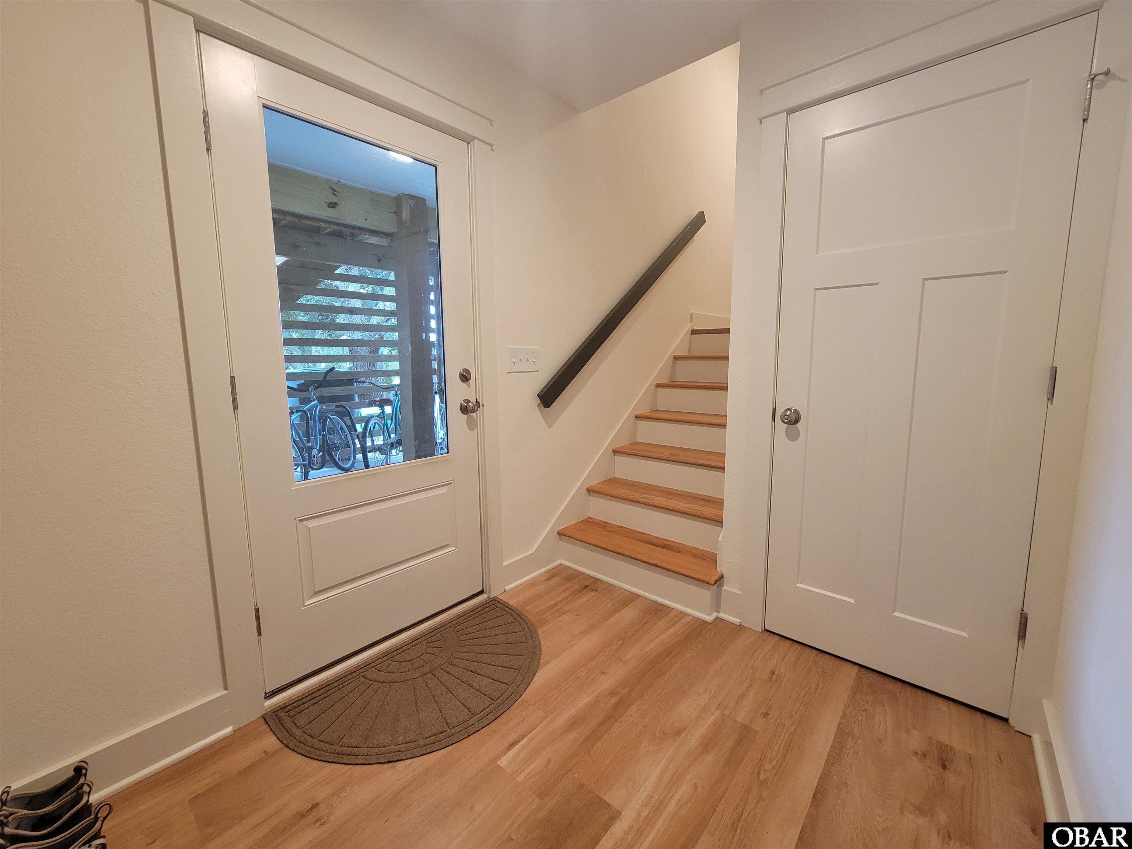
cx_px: 566
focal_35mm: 13
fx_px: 425
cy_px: 424
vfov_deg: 89.9
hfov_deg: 106.2
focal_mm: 2.2
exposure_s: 1/60
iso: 400
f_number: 2.2
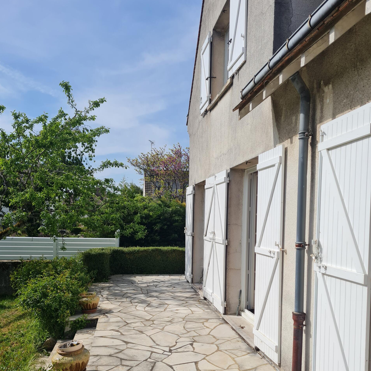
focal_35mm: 31
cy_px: 223
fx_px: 376
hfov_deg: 52.5
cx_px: 184
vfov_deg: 52.2
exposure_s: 1/3592
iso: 50
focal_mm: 5.4
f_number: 1.8
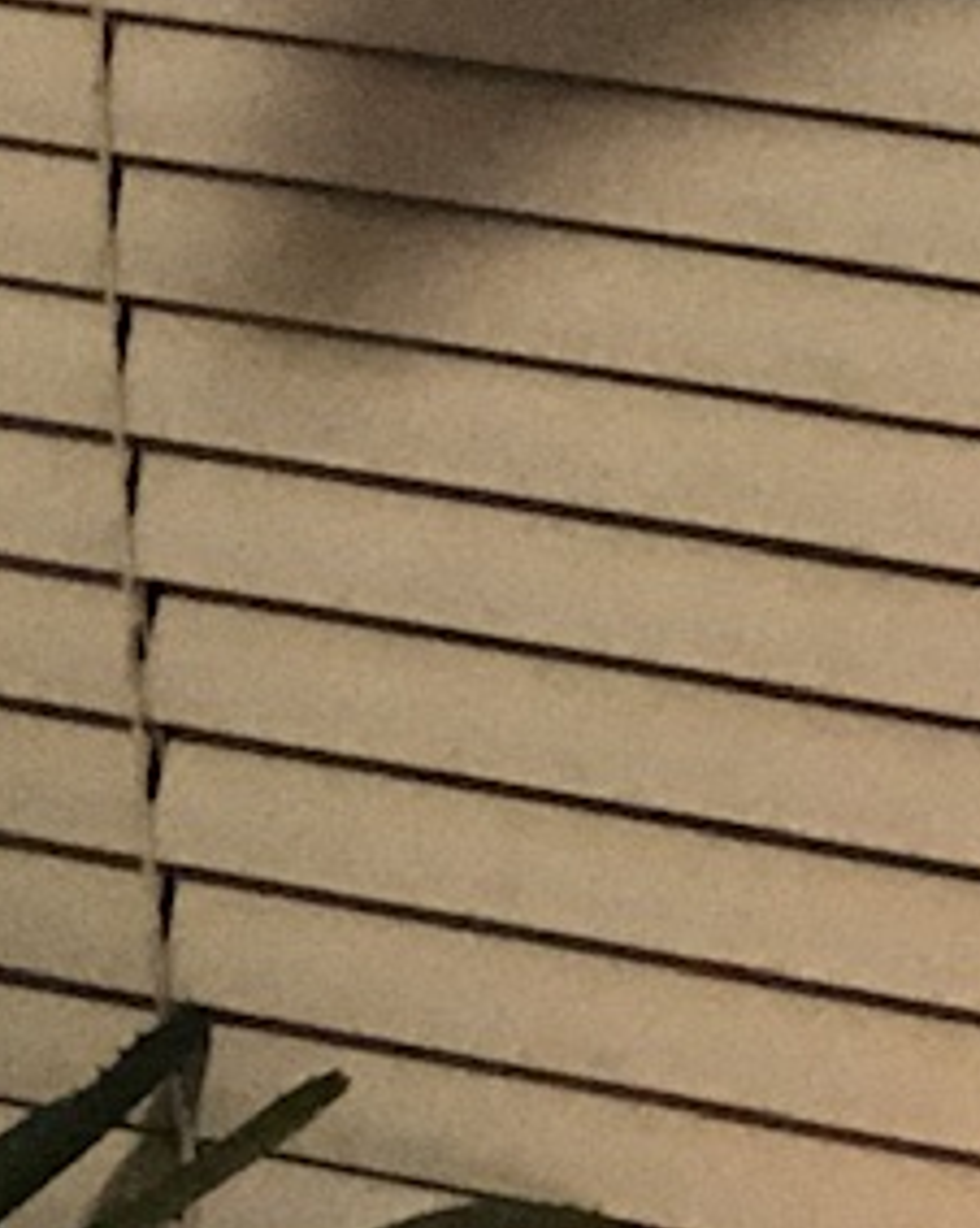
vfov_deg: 4.7
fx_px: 14627
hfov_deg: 3.7
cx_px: 2853
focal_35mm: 403
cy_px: -1336
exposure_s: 1/33
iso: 500
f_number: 2.8
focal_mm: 6.6
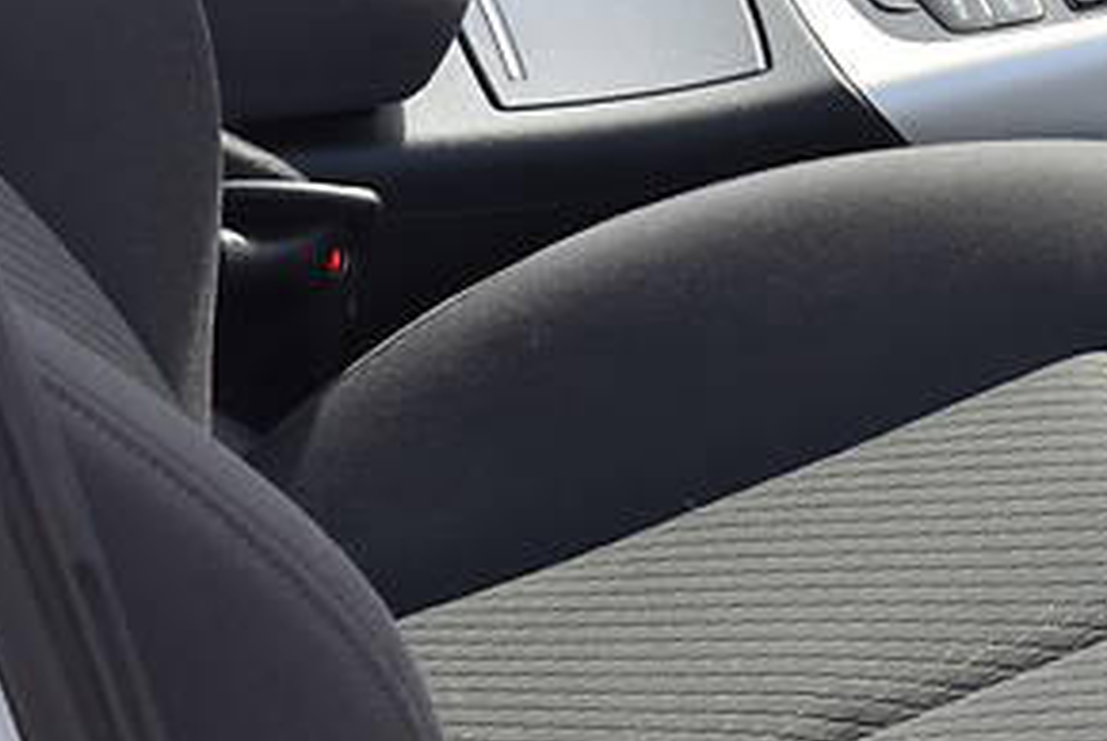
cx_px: 1378
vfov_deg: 9.5
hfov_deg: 13.7
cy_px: -8
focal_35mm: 144
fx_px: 4444
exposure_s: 1/160
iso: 400
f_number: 9
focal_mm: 35
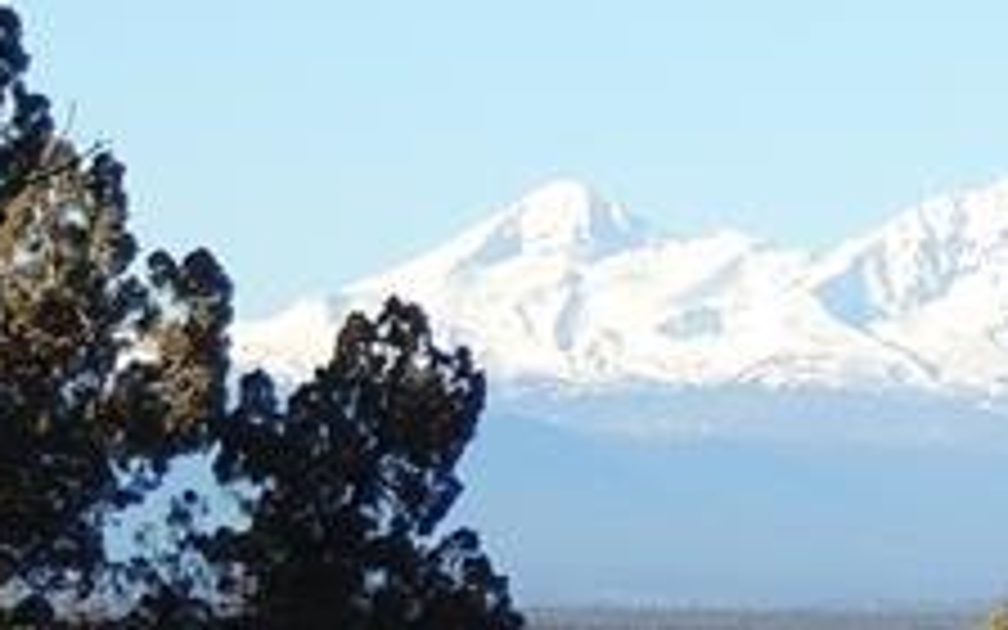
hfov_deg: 4.3
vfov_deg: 2.7
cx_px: 2142
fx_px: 13324
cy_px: 418
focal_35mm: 485
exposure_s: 1/500
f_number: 4.1
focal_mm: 17.8
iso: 100
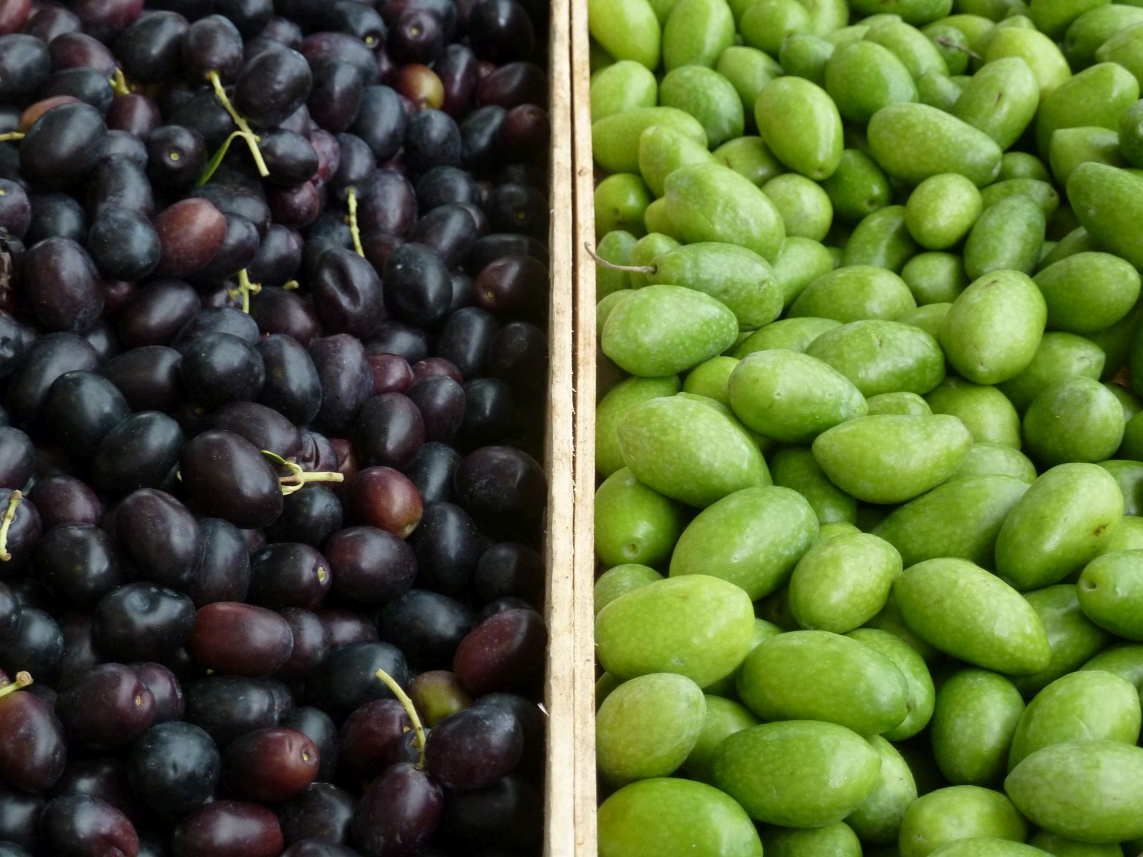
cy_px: 428
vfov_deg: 21.9
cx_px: 572
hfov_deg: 29.0
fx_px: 2212
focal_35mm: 67
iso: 250
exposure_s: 1/40
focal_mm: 11
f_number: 4.1
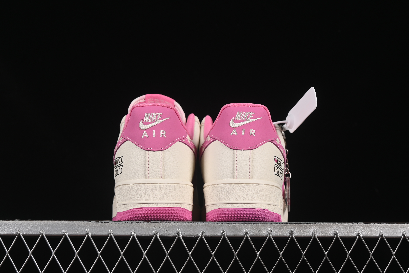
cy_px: 136
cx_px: 204
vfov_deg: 18.2
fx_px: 852
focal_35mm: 75
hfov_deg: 27.0
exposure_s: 1/80
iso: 160
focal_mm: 50
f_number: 8
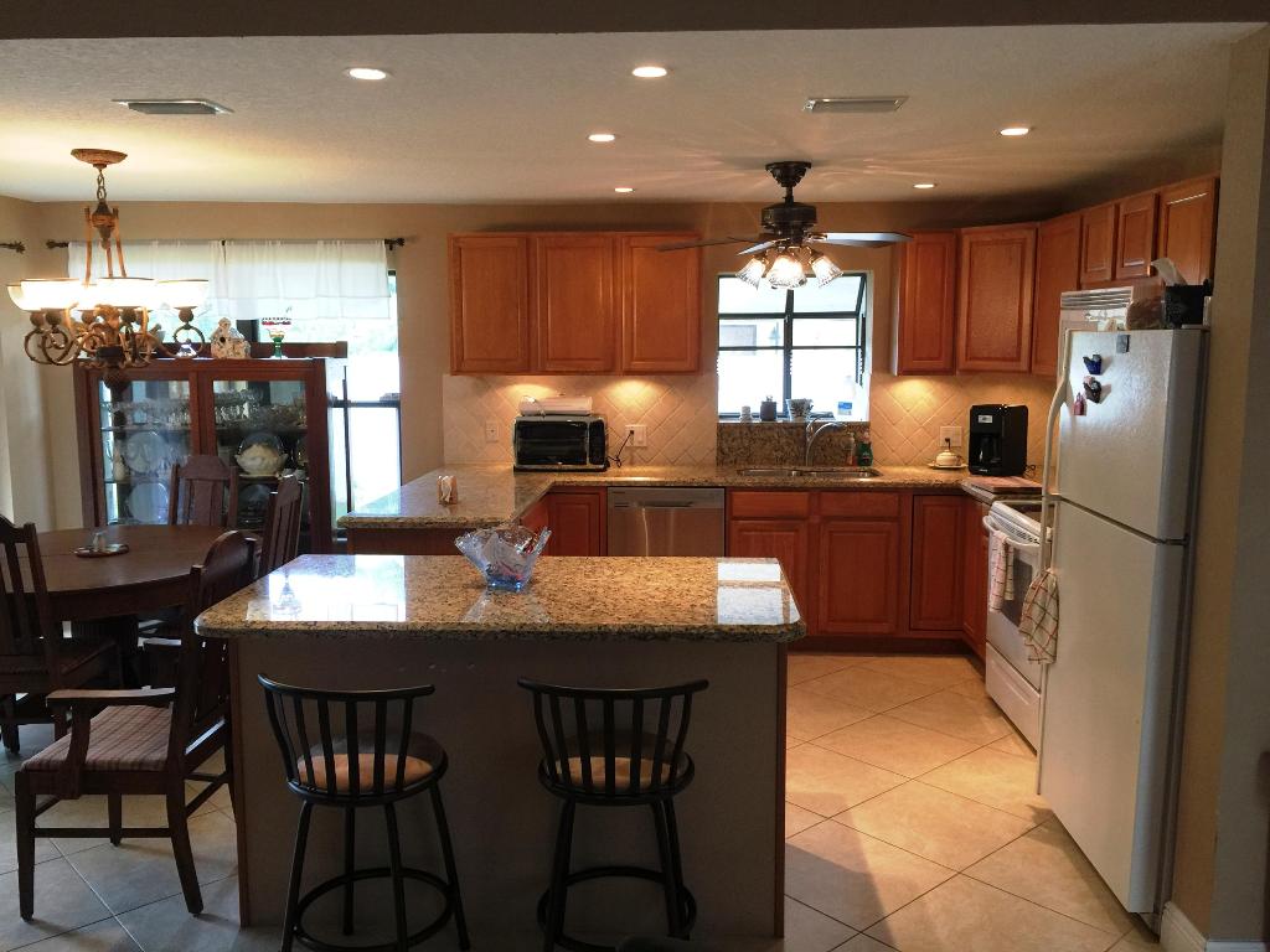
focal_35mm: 29
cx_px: 635
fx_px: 1064
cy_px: 476
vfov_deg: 48.2
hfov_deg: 61.7
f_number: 2.2
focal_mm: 4.15
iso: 40
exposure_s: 1/30
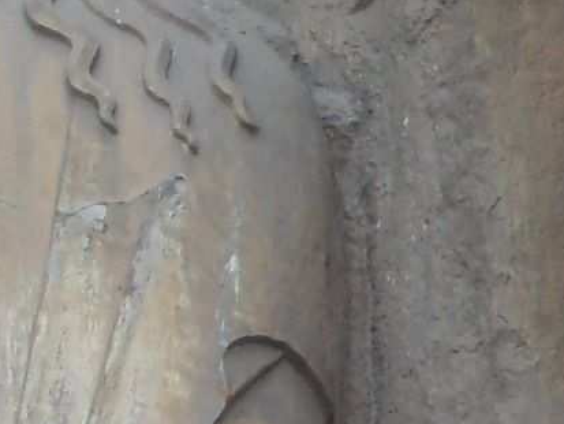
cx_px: -486
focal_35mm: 580
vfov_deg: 2.5
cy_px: -572
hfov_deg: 3.4
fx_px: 9453
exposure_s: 1/90
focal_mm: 19.8
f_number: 4.5
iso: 100
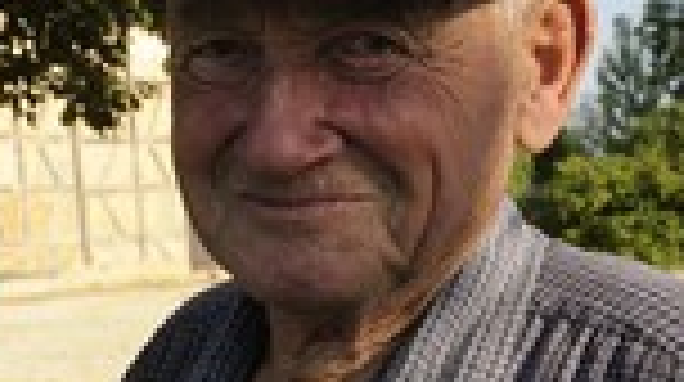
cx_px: 115
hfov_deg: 23.3
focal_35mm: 90
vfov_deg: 13.4
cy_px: 193
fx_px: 1630
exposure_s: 1/125
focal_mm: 31
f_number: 11
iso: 200
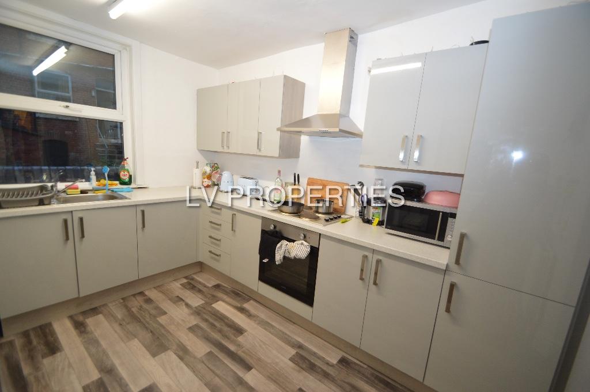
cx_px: 295
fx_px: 246
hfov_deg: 100.4
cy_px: 196
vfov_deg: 77.2
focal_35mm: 15
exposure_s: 1/60
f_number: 3.5
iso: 560
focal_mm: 10
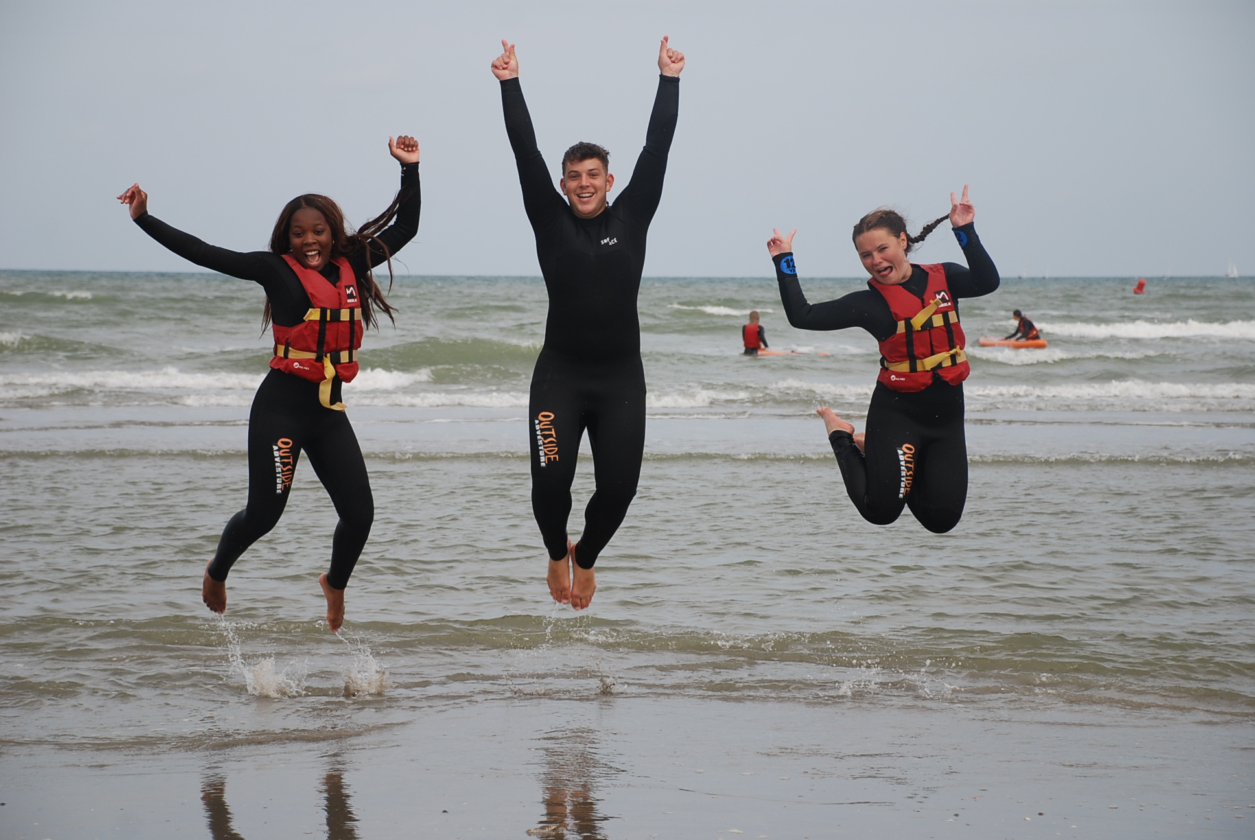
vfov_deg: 13.1
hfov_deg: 19.4
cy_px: 420
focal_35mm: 105
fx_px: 3665
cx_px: 628
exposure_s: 1/1000
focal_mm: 70
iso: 200
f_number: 5.6
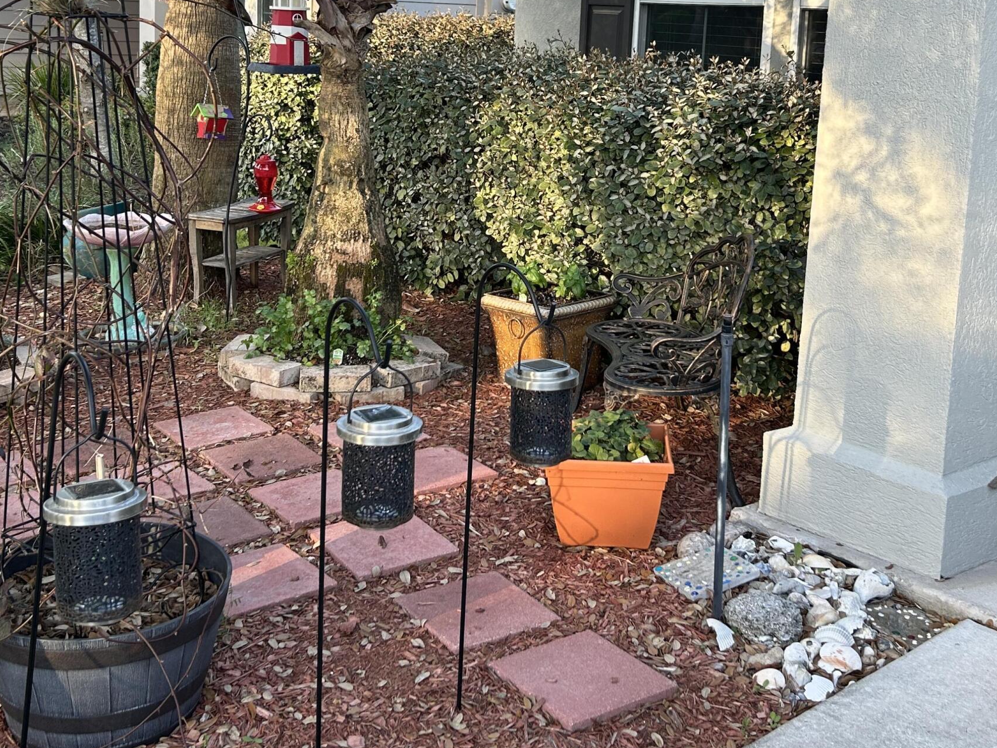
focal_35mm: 46
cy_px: 202
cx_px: 523
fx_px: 1325
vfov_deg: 31.1
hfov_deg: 41.2
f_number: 1.5
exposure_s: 1/153
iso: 40
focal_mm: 5.7
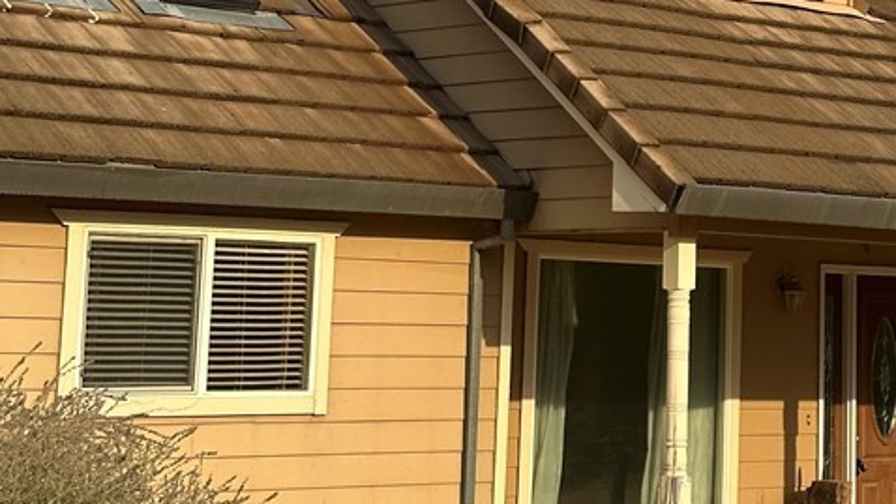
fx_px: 2661
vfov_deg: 10.7
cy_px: -60
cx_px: 784
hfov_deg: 18.8
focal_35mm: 112
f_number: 1.78
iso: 64
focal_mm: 6.86
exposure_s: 1/3155
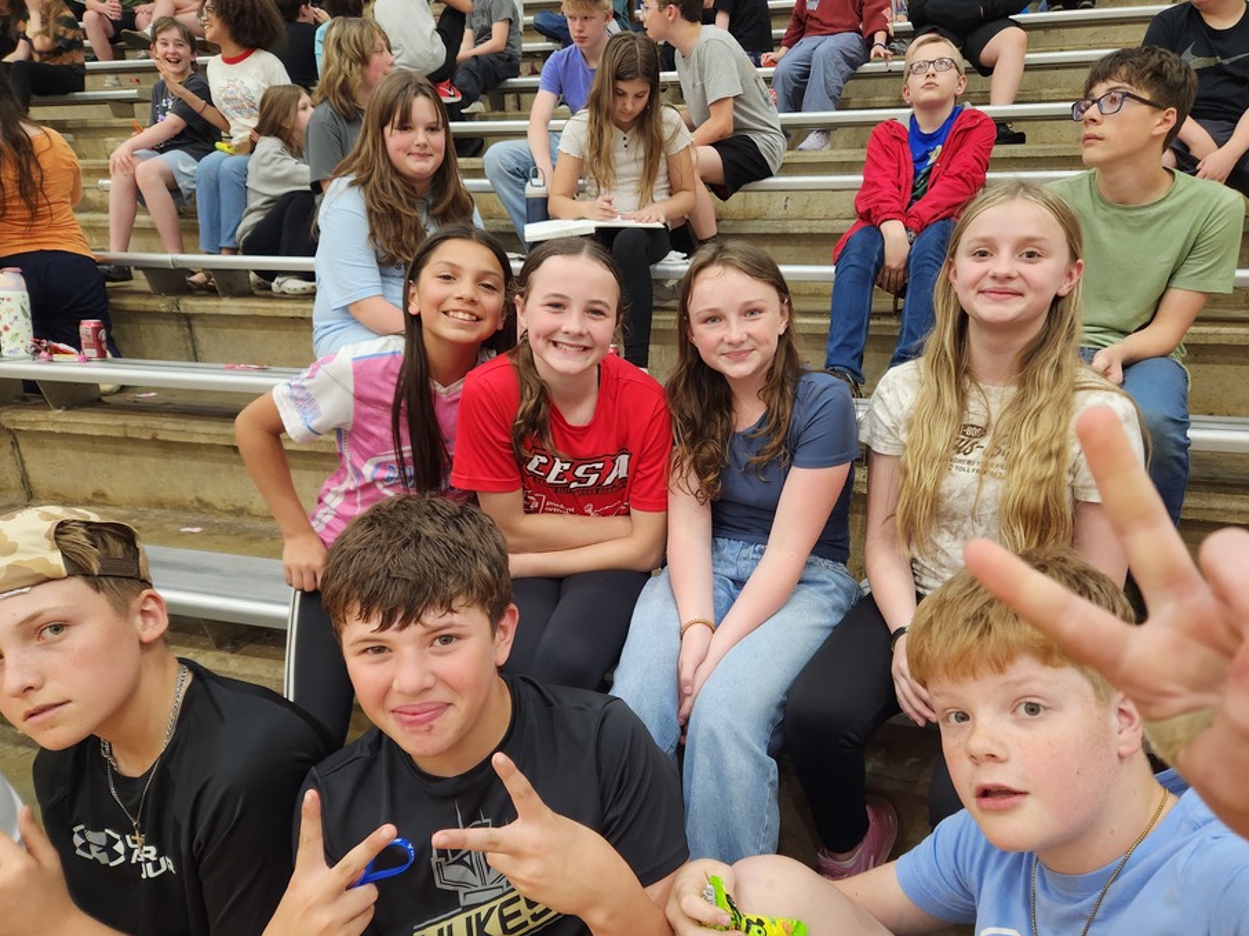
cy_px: 488
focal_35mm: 26
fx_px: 938
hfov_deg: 67.2
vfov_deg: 53.0
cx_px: 677
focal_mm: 5.4
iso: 200
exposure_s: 1/120
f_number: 1.8
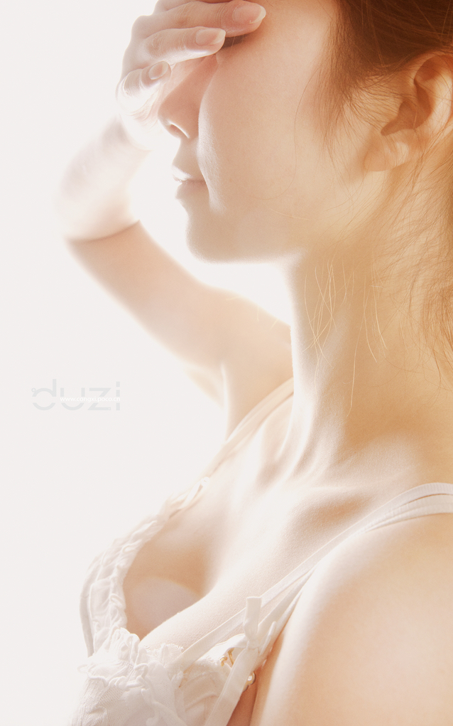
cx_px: 234
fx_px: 909
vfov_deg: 43.5
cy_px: 363
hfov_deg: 28.0
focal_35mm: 46
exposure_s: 1/125
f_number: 9
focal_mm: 45
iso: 100
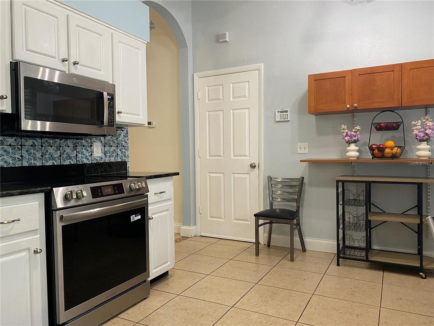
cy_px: 163
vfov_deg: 53.1
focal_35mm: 26
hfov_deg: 67.3
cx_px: 217
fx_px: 326
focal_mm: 4.25
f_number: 1.8
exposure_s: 1/60
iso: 125
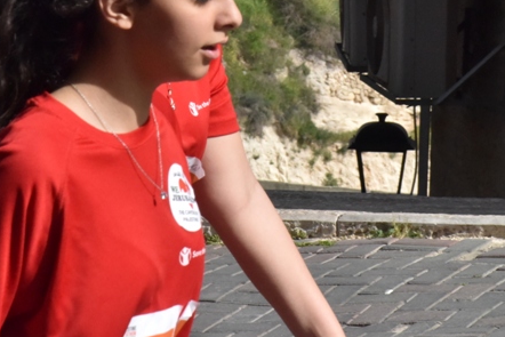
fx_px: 3901
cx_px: 312
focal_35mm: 278
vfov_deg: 4.9
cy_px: -7
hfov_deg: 7.4
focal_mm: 120
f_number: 20
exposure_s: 1/1600
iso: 2500
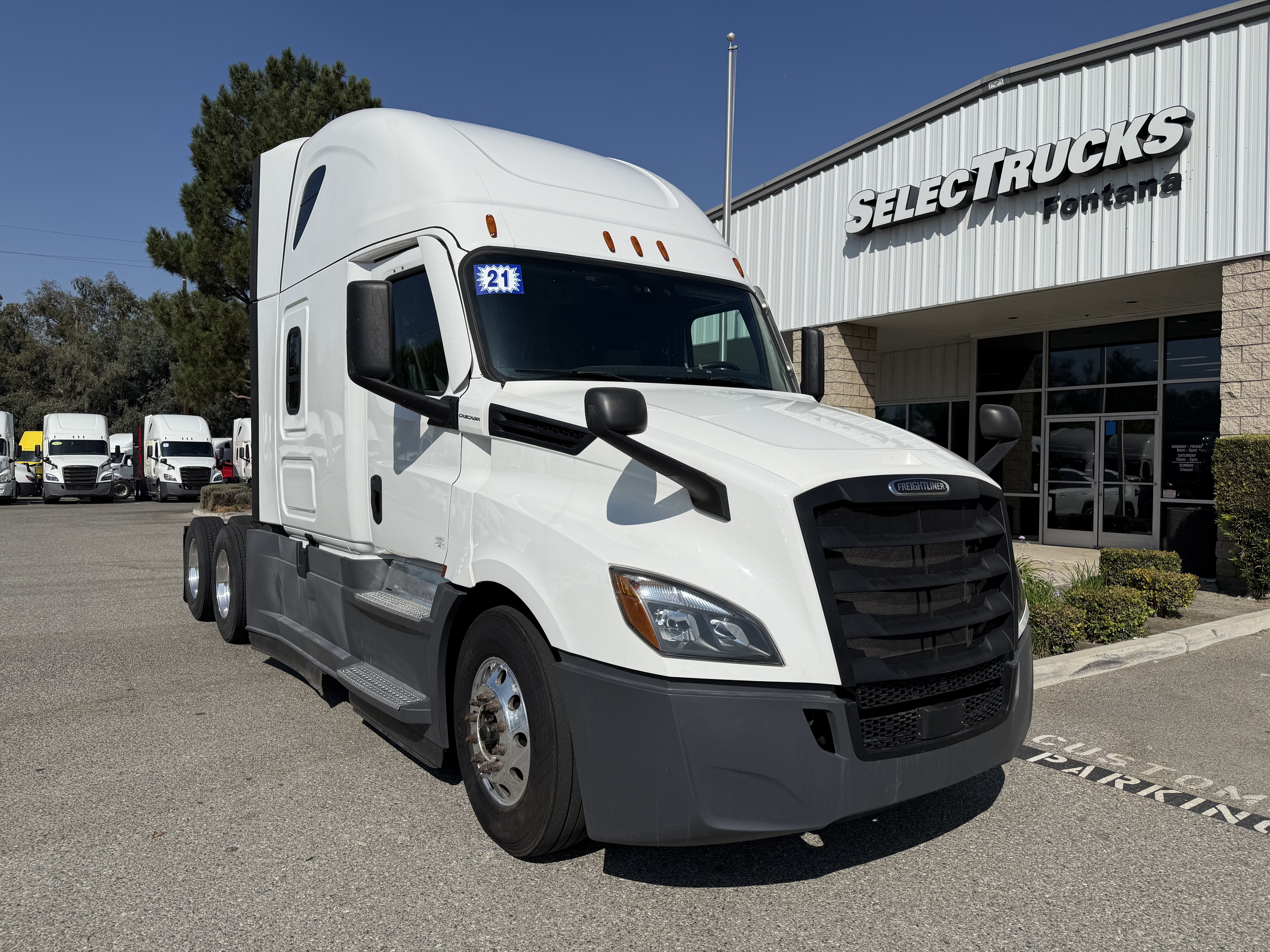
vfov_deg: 56.8
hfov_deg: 71.6
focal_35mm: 24
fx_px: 881
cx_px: 635
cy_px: 476
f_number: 1.78
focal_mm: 6.76
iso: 80
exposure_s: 1/14286
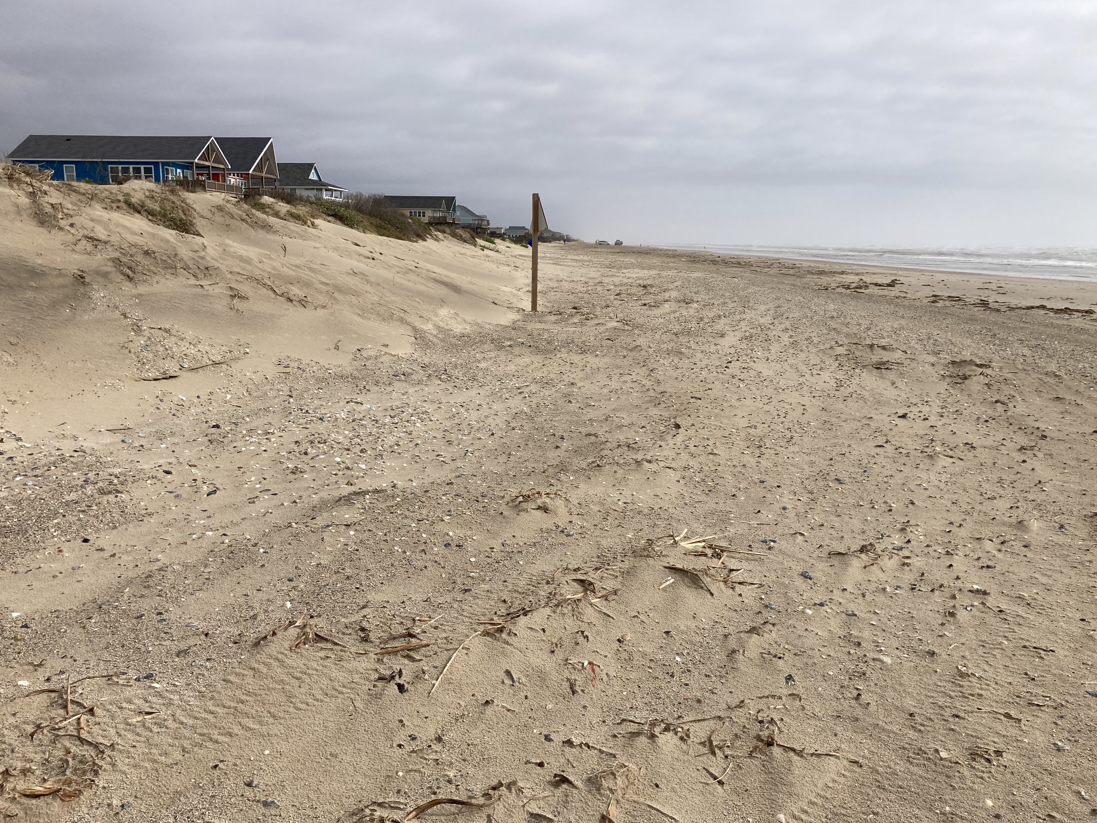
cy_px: 420
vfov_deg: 48.2
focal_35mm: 29
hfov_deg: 61.6
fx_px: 919
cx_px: 533
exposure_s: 1/4808
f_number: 1.8
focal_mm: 3.99
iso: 25
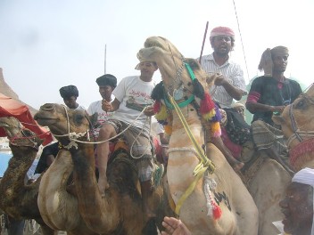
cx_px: 157
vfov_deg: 40.7
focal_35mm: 35
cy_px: 118
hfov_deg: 52.6
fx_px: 317
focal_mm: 5.8
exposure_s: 1/400
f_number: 5.6
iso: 100
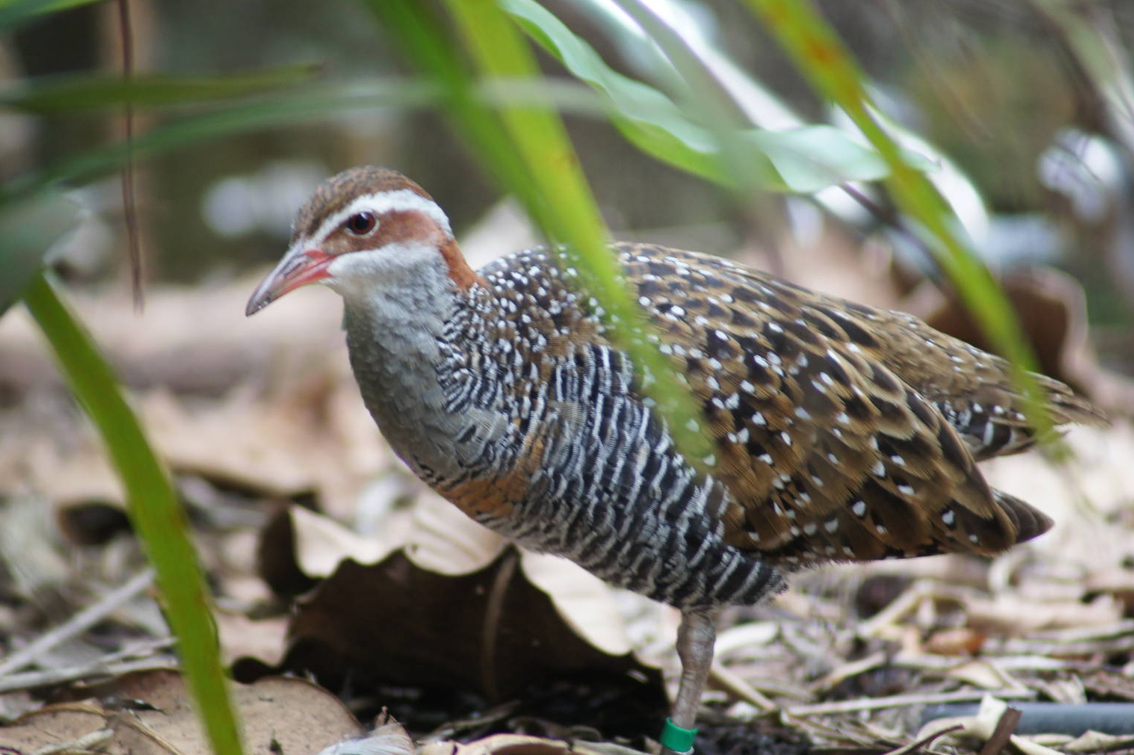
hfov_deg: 4.4
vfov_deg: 2.9
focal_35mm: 469
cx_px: 558
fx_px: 14766
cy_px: 390
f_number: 5.6
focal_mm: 300
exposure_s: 1/25
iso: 400
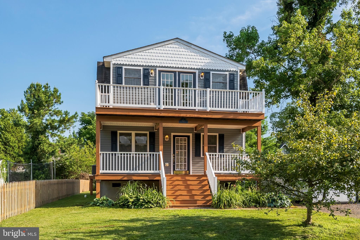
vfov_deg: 53.2
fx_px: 240
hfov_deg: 73.7
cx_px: 180
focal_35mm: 24
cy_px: 120
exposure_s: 1/125
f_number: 16
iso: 320
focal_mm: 24
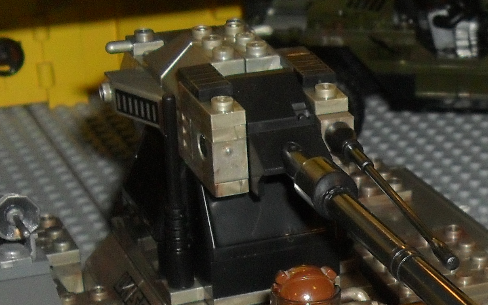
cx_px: 647
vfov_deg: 11.1
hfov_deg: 17.4
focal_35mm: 112
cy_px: 500
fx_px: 1490
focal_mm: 6.3
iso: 200
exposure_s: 1/45
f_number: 3.2
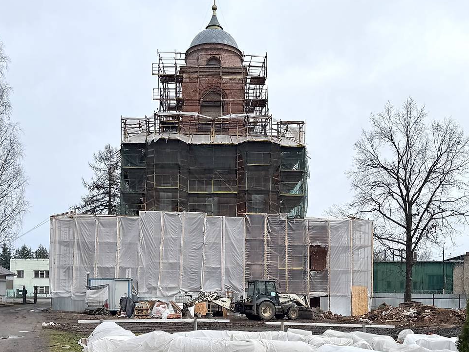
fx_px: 406
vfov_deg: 46.7
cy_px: 152
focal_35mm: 30
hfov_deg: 59.9
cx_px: 217
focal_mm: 6.76
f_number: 1.78
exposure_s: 1/1678
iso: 80
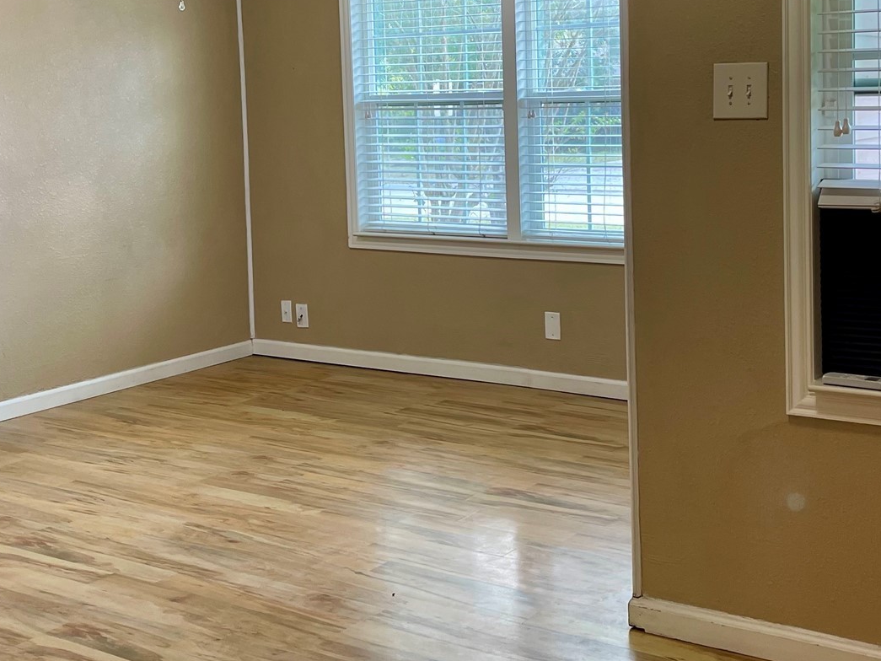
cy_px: 176
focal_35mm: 49
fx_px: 1247
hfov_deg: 38.9
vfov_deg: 29.3
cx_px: 486
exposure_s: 1/60
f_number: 1.6
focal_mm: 5.1
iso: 80
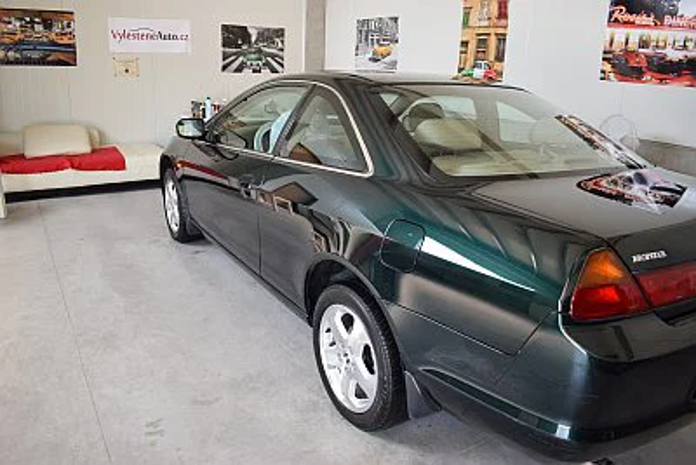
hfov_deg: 67.4
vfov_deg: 48.0
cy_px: 232
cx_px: 348
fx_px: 522
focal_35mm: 27
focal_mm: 18
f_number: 4
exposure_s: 1/60
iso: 560
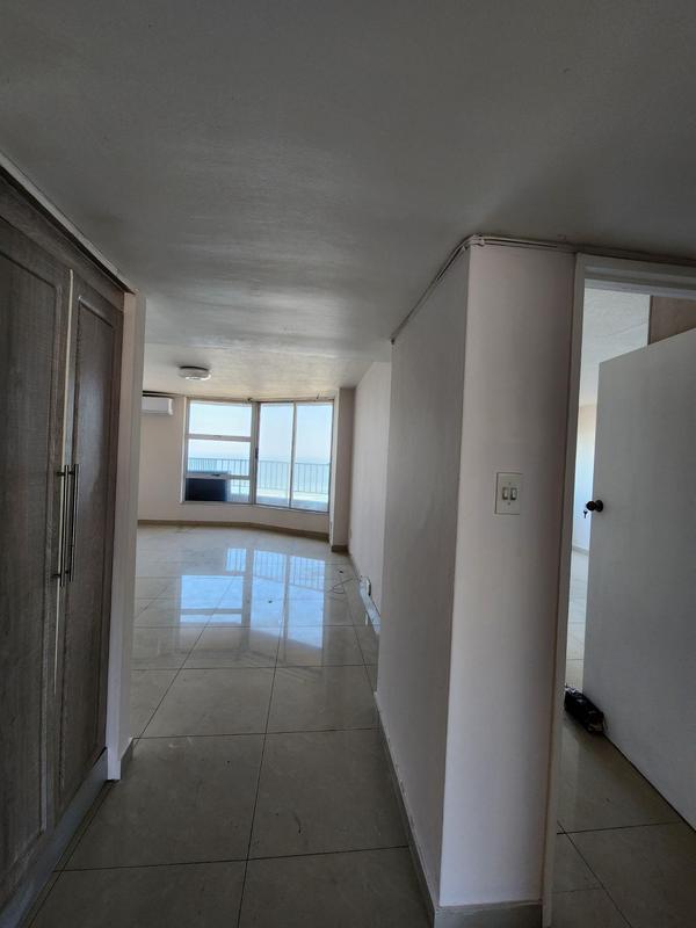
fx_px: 349
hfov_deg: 89.9
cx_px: 348
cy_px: 464
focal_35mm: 13
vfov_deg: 106.2
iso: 100
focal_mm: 2.2
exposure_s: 1/100
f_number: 2.2
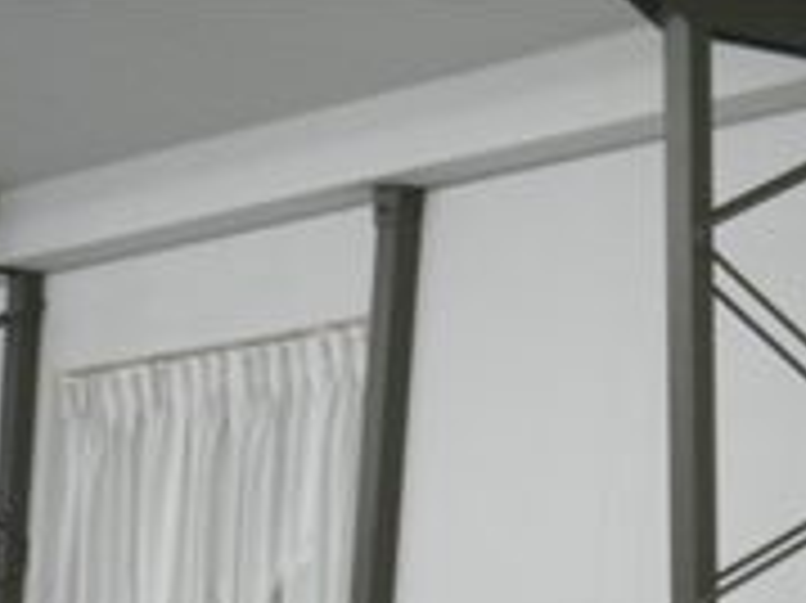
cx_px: 1099
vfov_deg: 6.5
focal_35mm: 219
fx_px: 5096
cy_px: 1336
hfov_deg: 8.9
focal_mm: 8.7
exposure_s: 1/30
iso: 200
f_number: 4.2
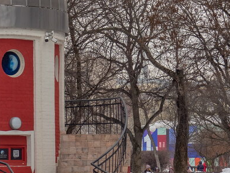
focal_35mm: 216
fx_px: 1435
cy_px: 31
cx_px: -60
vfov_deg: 6.9
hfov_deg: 9.0
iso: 200
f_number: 8
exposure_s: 1/160
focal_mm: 40
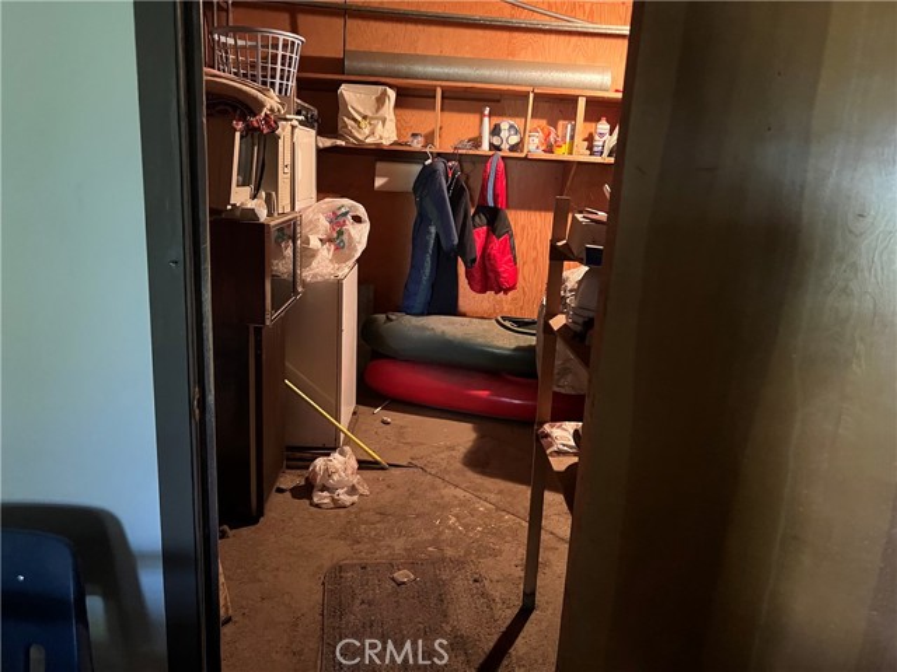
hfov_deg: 67.3
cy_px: 336
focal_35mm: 26
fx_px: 674
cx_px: 448
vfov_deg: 53.1
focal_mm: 5.7
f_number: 1.5
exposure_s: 1/30
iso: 640
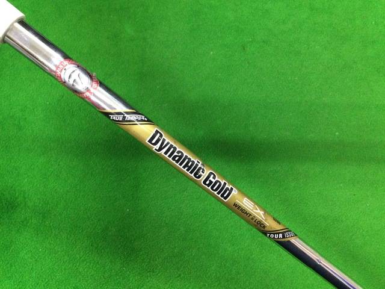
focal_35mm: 31
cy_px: 144
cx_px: 192
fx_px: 345
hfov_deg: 58.4
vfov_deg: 45.4
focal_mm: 3.3
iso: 200
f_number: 2.4
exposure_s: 1/30
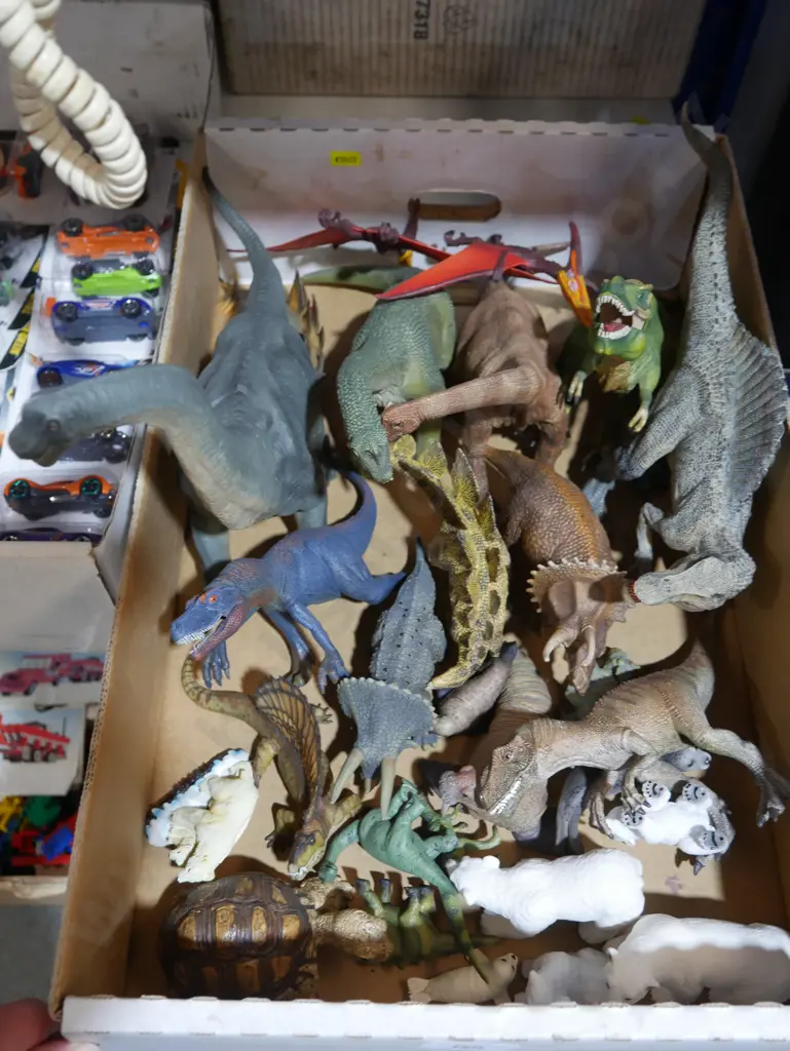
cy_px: 526
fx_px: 1034
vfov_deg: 53.9
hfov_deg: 41.8
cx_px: 395
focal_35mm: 34
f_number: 4
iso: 640
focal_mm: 17
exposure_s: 1/60
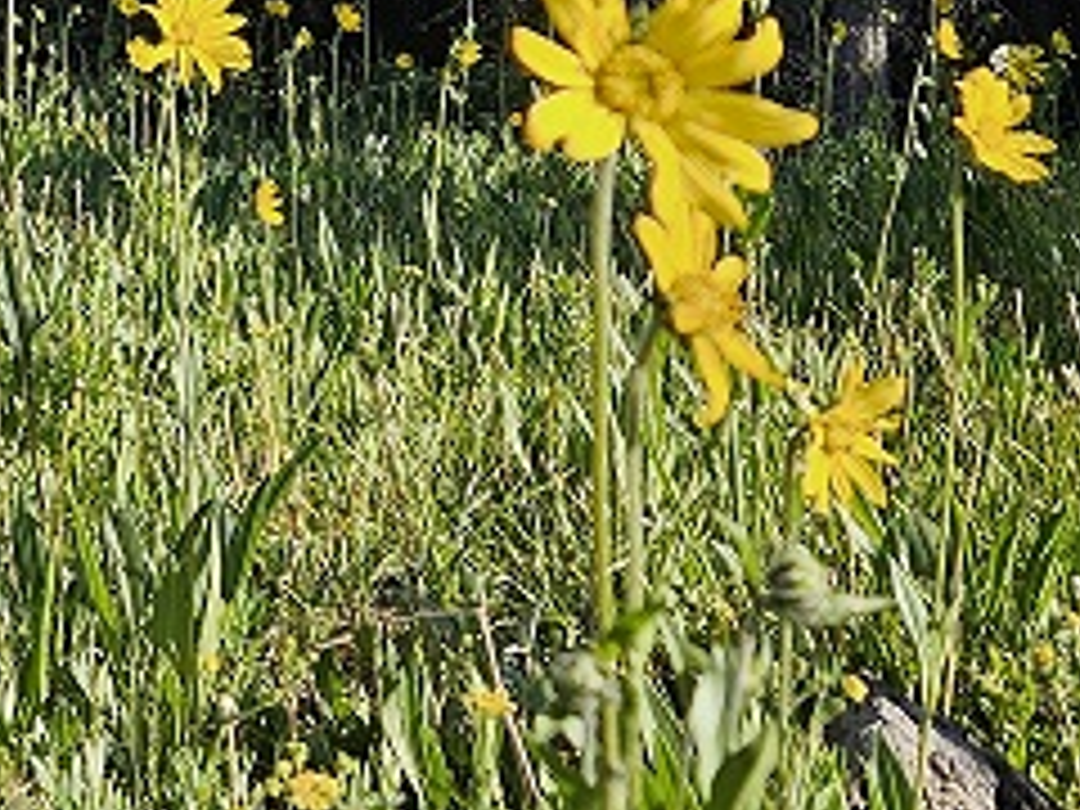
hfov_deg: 19.3
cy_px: -261
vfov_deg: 14.7
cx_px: -207
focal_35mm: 96
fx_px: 2995
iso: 25
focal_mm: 5.4
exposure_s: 1/1070
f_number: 1.8
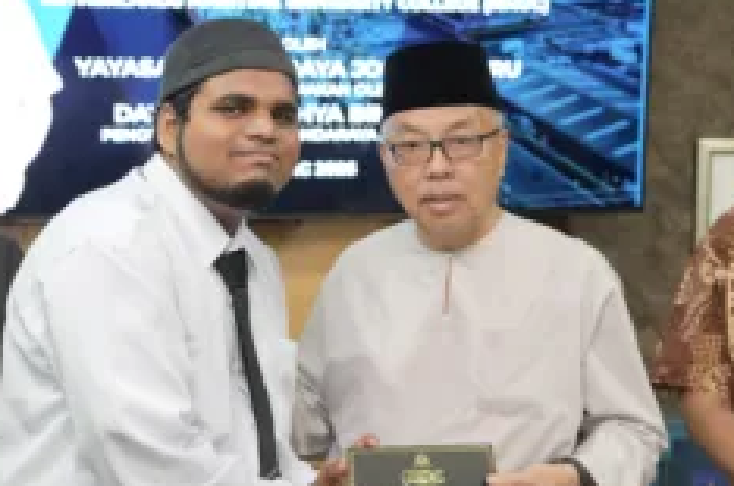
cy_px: 288
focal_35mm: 88
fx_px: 1784
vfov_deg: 15.5
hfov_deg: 23.2
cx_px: 315
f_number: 2.8
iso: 800
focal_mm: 52.4
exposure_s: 1/80
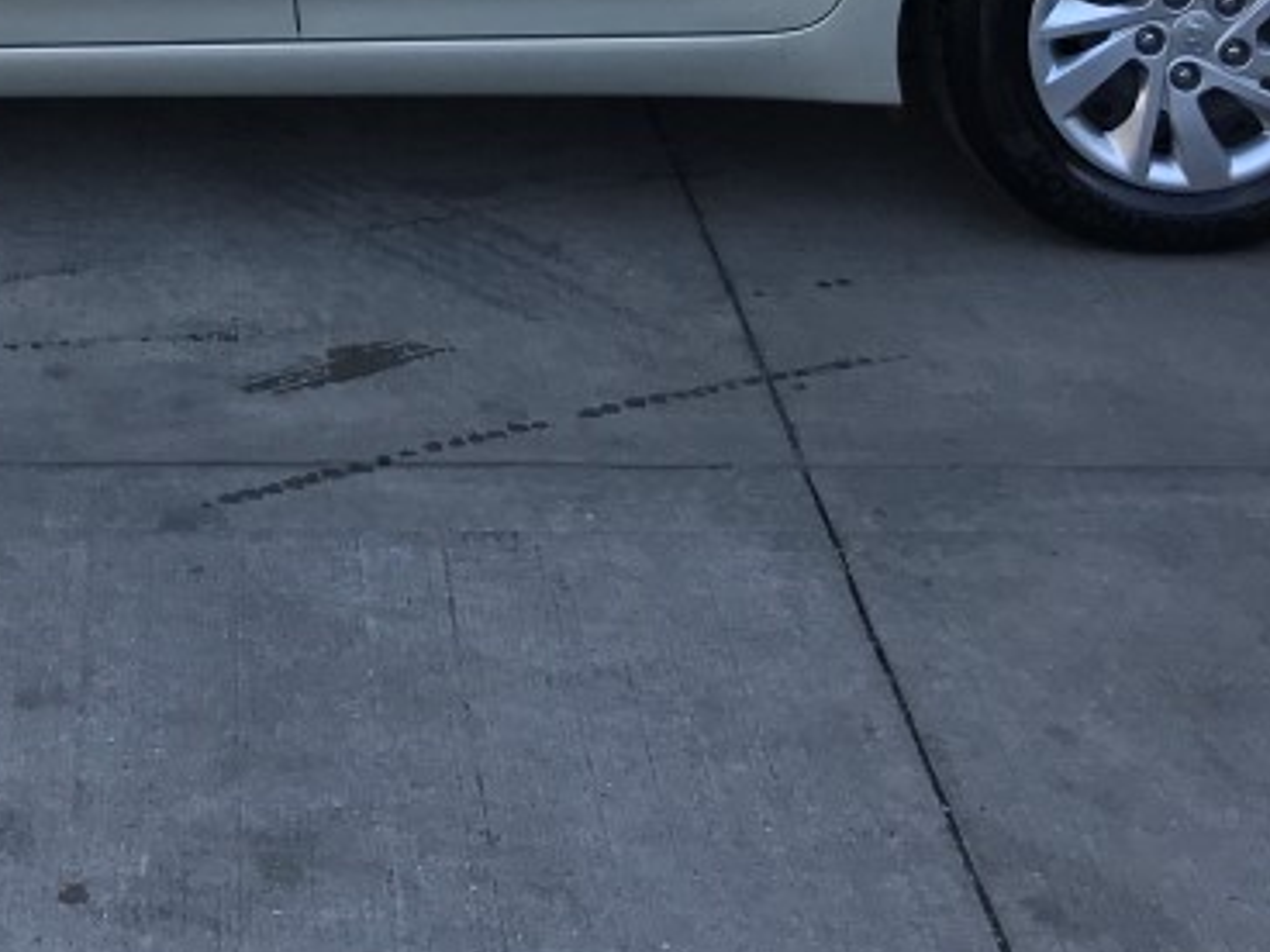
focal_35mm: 78
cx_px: 169
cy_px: -300
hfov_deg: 24.4
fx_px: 2862
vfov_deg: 17.7
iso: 20
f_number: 1.8
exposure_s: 1/560
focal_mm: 3.99
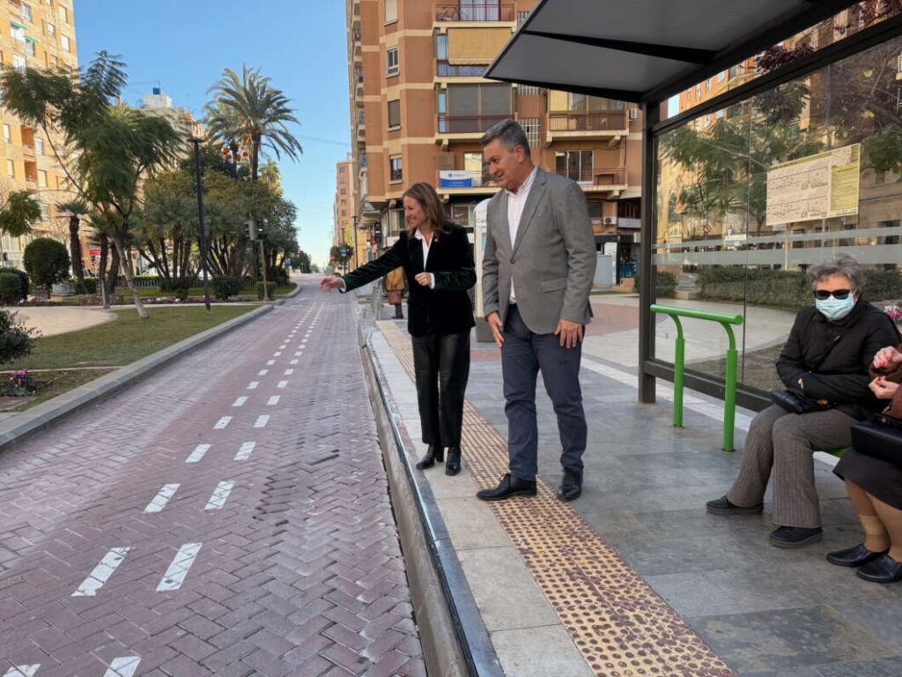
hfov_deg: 71.6
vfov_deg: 56.8
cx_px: 451
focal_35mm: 24
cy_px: 338
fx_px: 625
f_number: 1.78
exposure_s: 1/683
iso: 100
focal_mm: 6.76
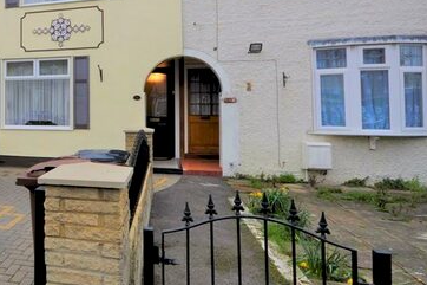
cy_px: 89
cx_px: 51
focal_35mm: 29
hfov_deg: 56.0
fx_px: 344
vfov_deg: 44.1
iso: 220
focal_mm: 10
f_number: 5.6
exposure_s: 1/125
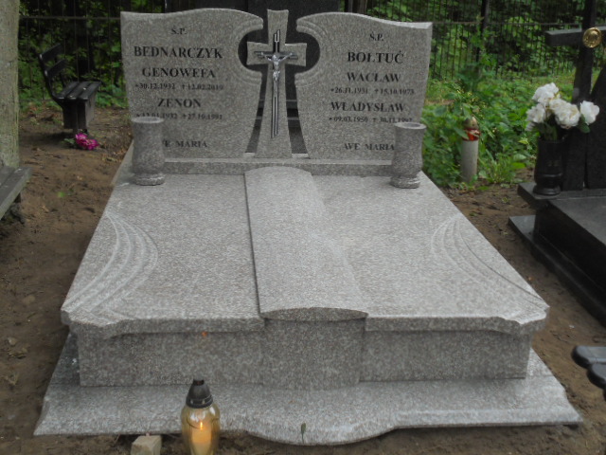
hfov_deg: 43.9
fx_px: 753
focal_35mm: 43
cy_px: 228
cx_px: 303
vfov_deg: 33.6
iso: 200
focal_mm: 7.8
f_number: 4.5
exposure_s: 1/30
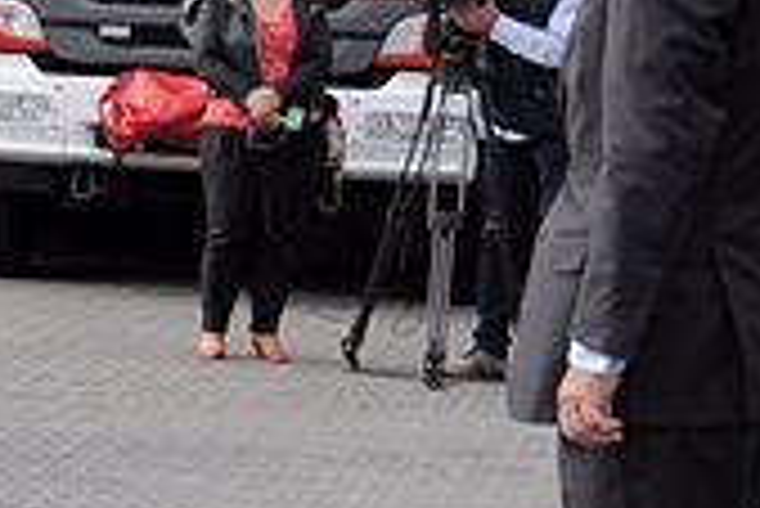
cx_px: -953
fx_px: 4458
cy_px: 330
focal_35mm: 211
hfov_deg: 9.0
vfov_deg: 6.5
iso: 500
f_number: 9
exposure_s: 1/320
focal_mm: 28
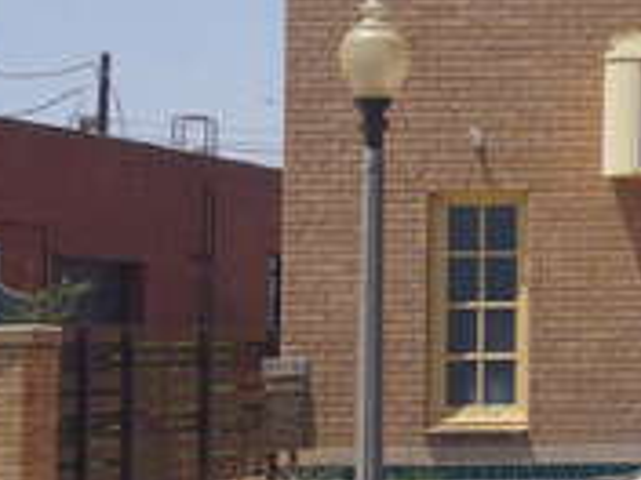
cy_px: 31
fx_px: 3407
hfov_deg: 9.9
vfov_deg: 8.0
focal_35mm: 184
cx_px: 1344
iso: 100
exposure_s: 1/160
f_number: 11
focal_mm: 28
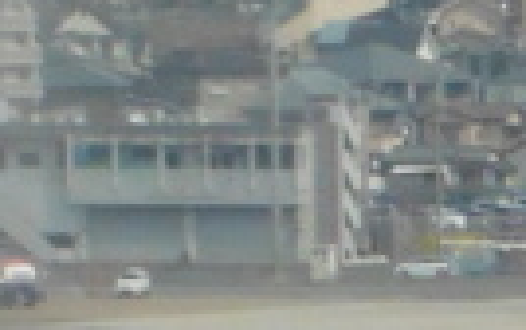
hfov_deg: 2.2
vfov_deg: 1.4
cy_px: 1190
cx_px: 1719
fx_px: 13372
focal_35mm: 932
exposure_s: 1/1250
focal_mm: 20.6
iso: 400
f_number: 6.3
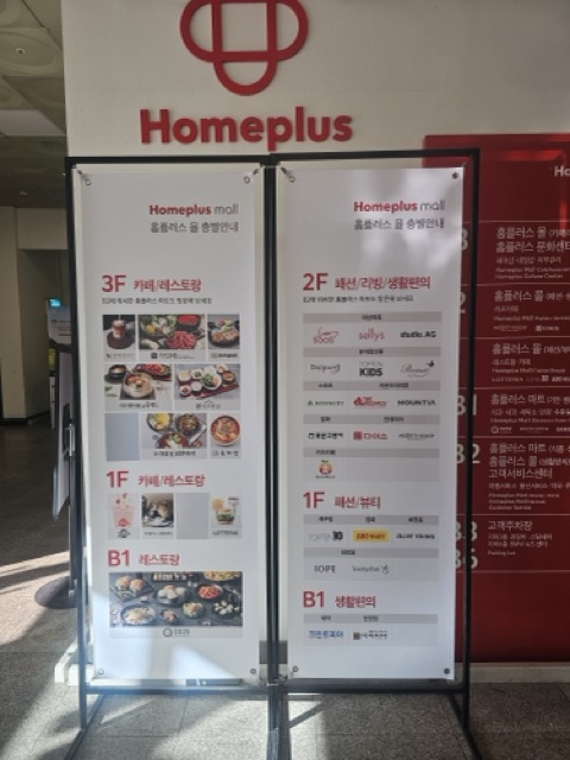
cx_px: 285
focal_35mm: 23
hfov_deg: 58.9
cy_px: 380
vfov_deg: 73.9
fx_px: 505
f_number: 1.7
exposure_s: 1/120
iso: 25
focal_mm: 6.3
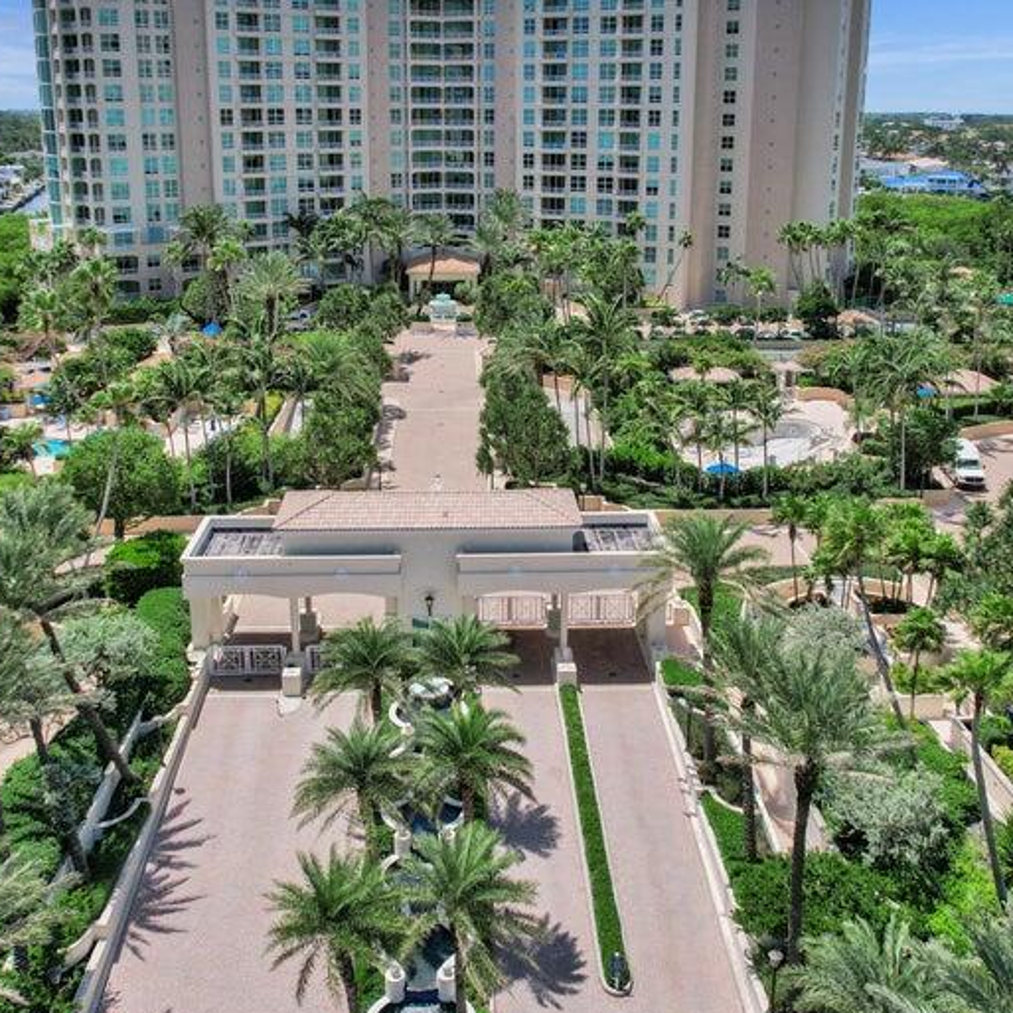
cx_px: 507
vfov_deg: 47.0
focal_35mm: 35
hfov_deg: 47.2
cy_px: 409
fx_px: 1159
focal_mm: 8.38
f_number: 2.8
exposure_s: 1/3000
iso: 120
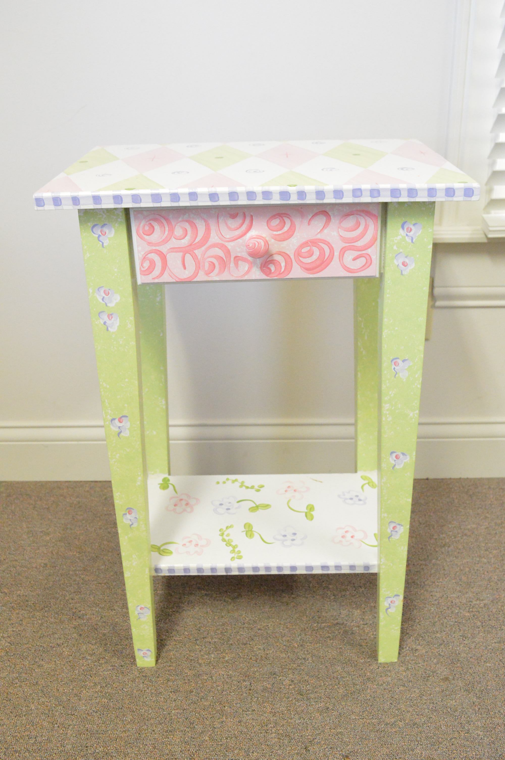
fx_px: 759
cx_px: 252
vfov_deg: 53.2
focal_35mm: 36
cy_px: 380
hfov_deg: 36.8
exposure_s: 1/50
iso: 6400
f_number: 6.3
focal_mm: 24
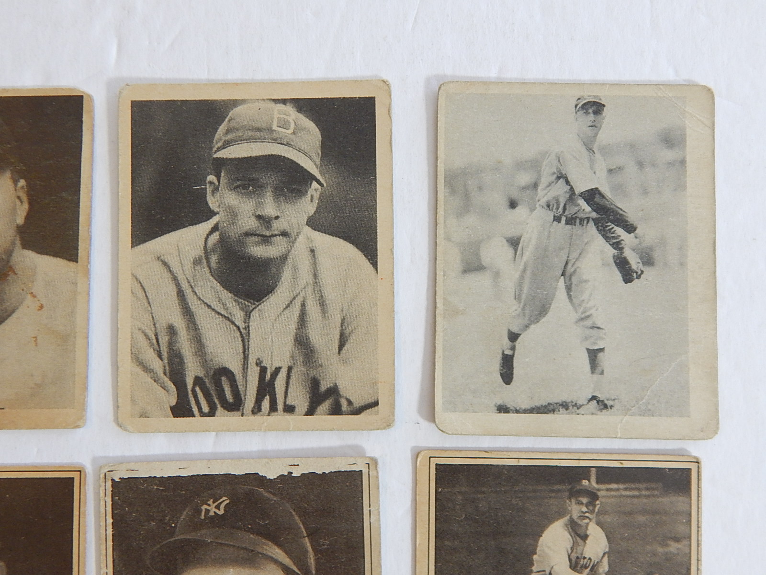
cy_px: 288
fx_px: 686
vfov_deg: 45.4
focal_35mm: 31
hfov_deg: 58.4
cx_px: 383
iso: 220
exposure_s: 1/30
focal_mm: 5.6
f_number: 3.2
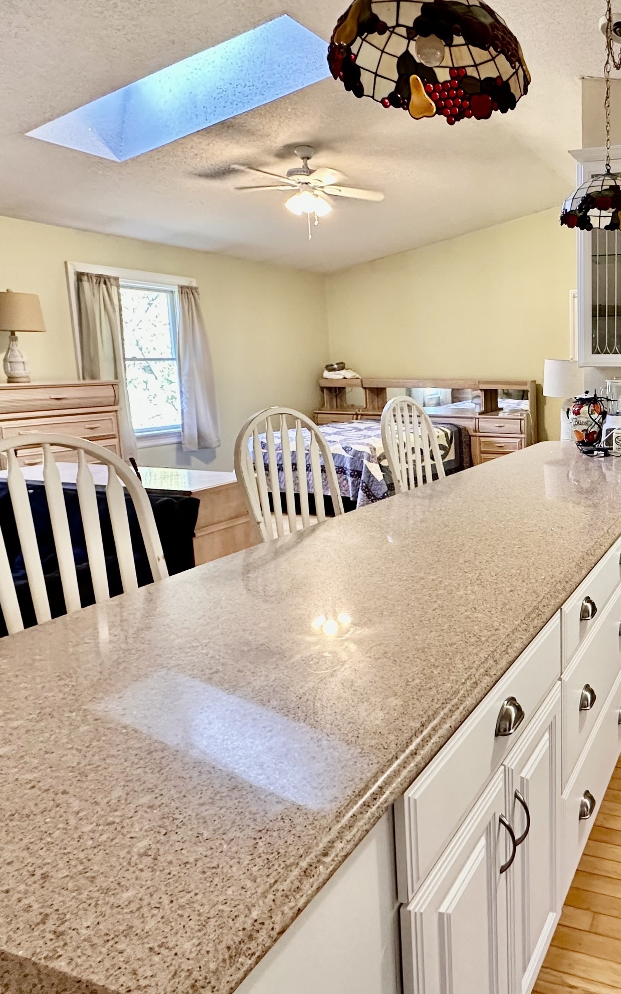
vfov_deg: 76.8
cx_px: 601
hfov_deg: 45.8
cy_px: 437
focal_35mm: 23
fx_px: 623
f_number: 2.2
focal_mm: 2.22
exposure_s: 1/60
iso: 400
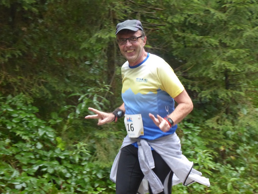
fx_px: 1007
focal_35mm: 135
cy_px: 97
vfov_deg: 11.0
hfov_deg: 14.6
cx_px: 129
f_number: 5.3
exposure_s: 1/125
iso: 800
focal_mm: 24.2
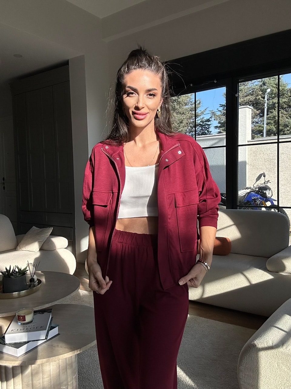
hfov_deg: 46.8
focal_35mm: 30
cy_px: 194
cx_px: 146
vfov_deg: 60.0
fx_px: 336
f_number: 1.9
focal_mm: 2.69
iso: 25
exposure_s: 1/1172
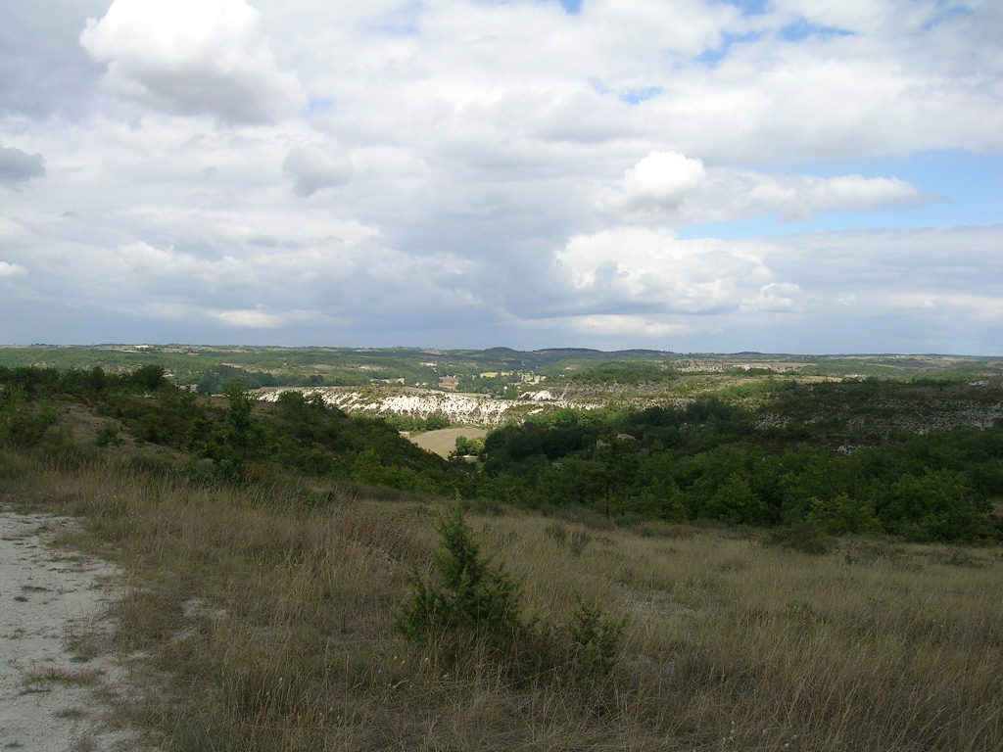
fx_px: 1014
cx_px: 502
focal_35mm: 35
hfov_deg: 52.6
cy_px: 376
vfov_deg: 40.7
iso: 50
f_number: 4.8
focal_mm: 5.4
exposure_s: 1/492
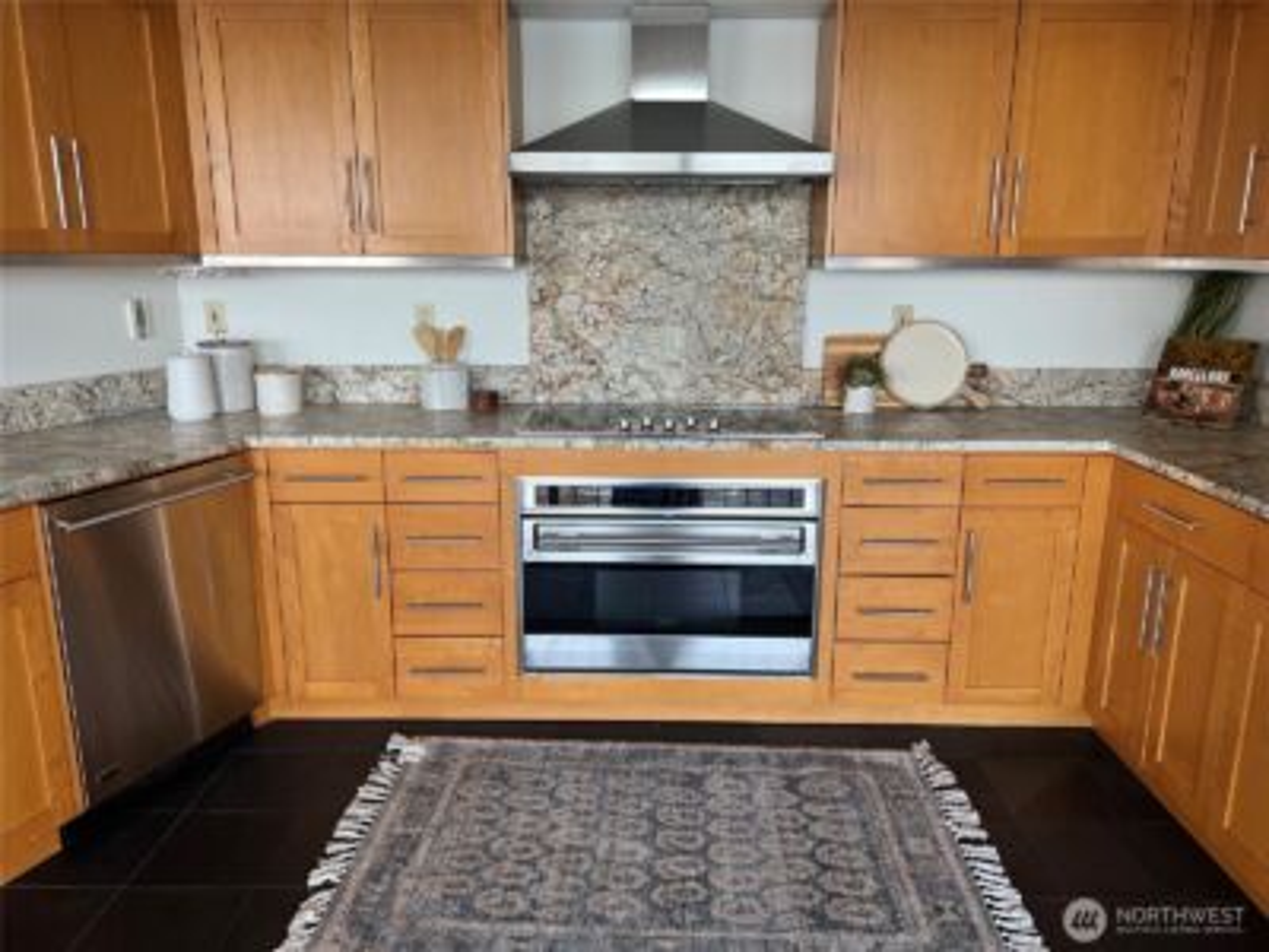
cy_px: 476
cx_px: 634
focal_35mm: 26
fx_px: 953
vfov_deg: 53.1
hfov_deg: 67.3
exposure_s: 1/121
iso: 100
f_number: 1.5
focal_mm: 5.7
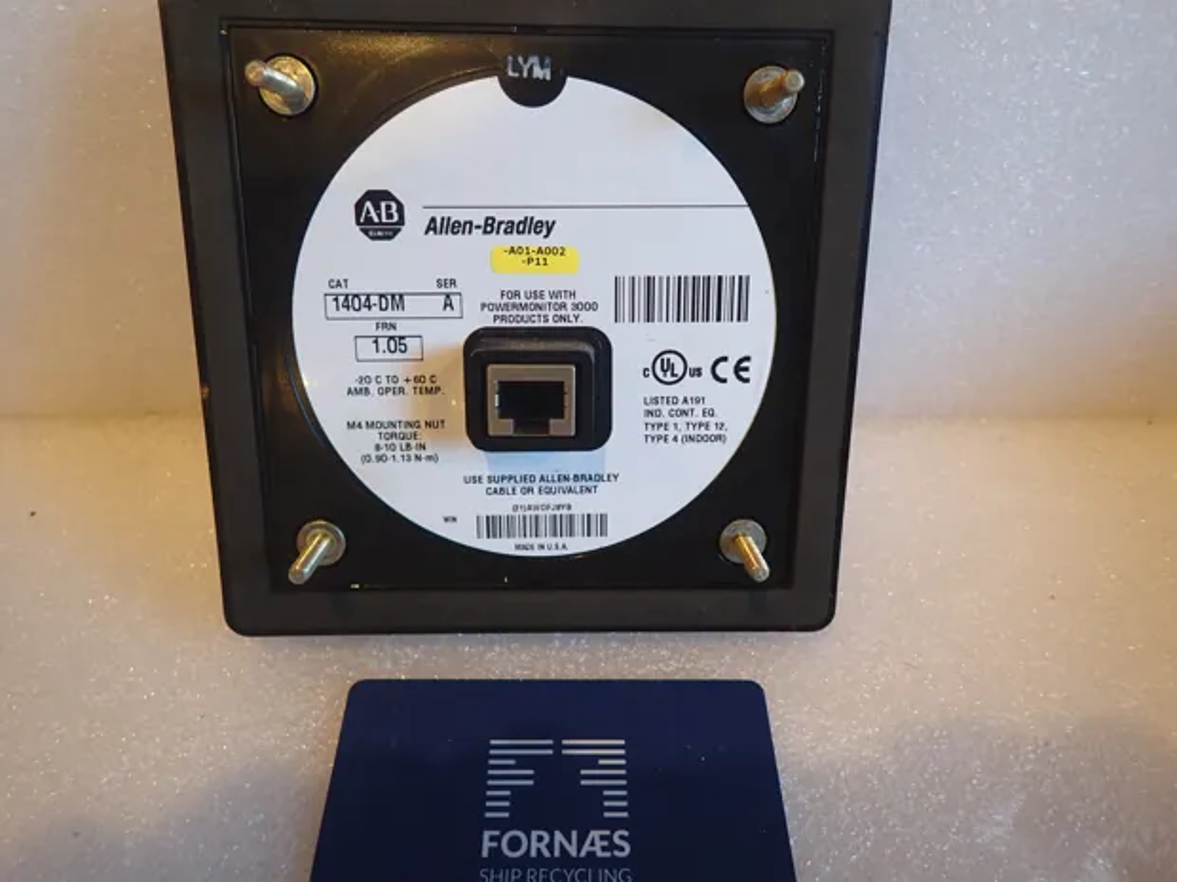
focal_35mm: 25
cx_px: 588
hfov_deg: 69.4
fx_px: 850
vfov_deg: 54.9
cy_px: 441
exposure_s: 1/50
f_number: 2
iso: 200
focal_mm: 4.5
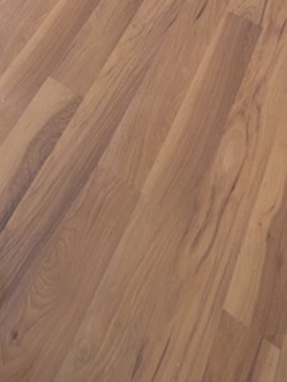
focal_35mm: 55
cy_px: -338
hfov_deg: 21.9
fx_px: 608
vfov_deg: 20.7
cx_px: -148
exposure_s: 1/49.1
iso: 78
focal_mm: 2.02
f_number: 1.7
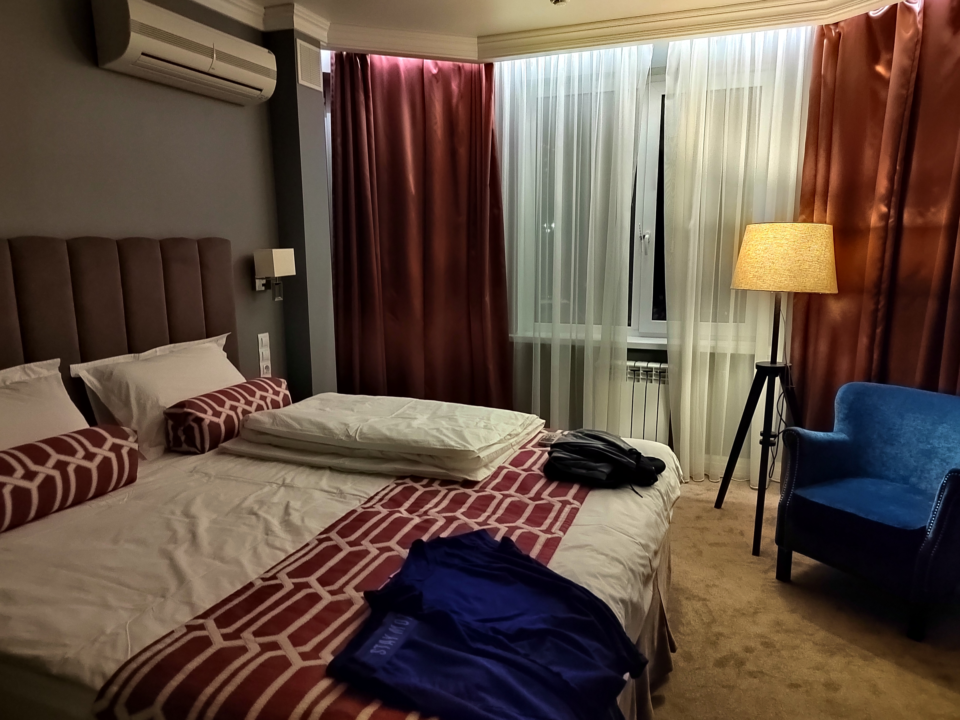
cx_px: 480
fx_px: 638
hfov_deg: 73.9
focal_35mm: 23
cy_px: 360
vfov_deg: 58.9
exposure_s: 1/25
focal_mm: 5.52
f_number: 1.9
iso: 5200
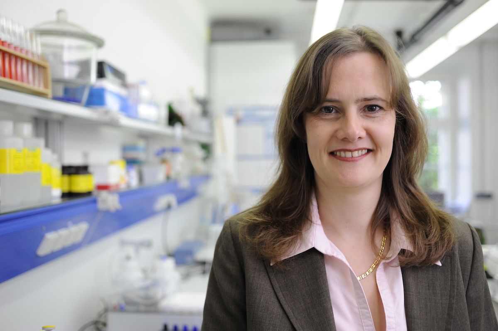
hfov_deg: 54.5
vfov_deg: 37.8
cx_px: 249
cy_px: 166
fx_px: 484
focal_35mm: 35
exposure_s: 1/50
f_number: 4
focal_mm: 35
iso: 200
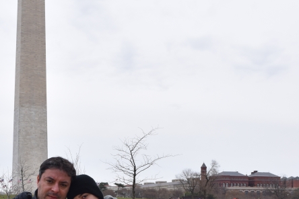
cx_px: 73
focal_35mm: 83
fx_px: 689
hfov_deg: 24.2
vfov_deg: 16.1
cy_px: 202
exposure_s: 1/320
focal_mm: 24
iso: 200
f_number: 9
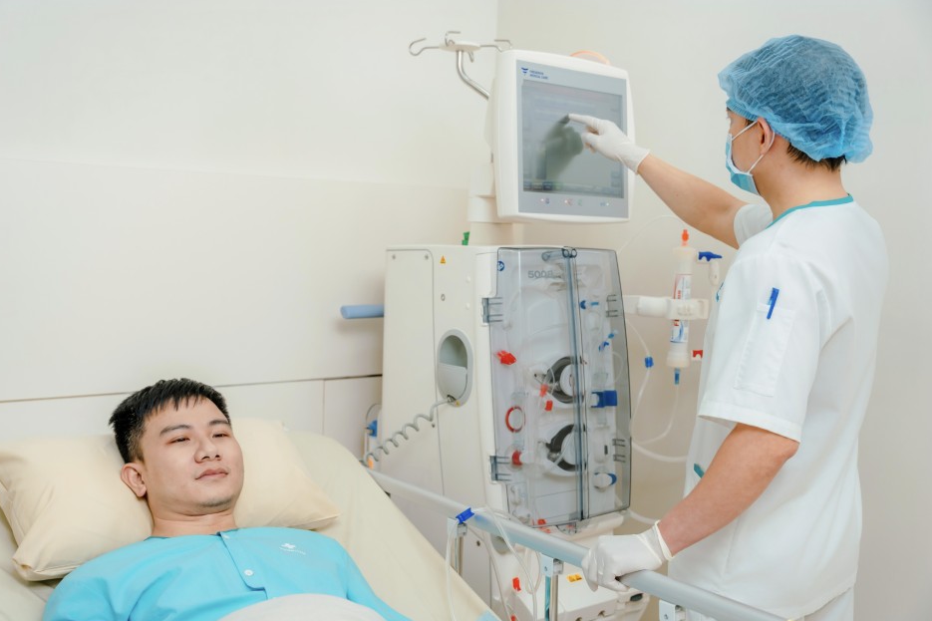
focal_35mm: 38
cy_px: 318
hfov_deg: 50.3
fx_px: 992
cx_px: 455
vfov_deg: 34.8
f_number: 3.5
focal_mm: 37.3
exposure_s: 1/200
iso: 400
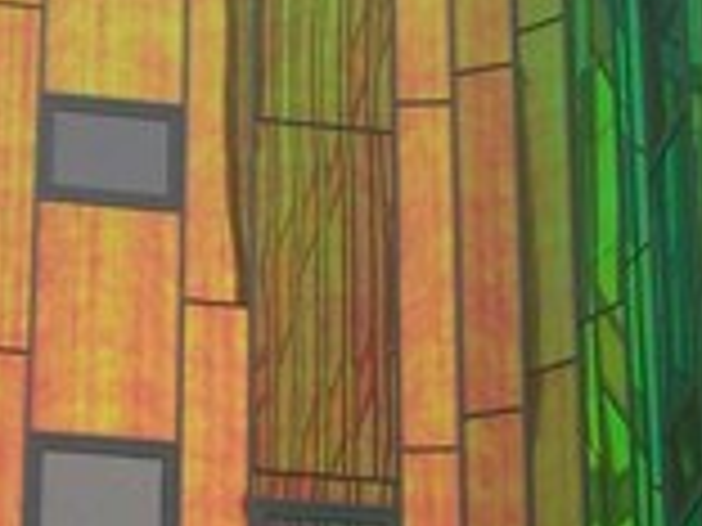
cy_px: 119
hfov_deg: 10.0
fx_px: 3995
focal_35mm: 197
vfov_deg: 7.5
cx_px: 634
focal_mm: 11.1
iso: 80
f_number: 3.2
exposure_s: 1/500
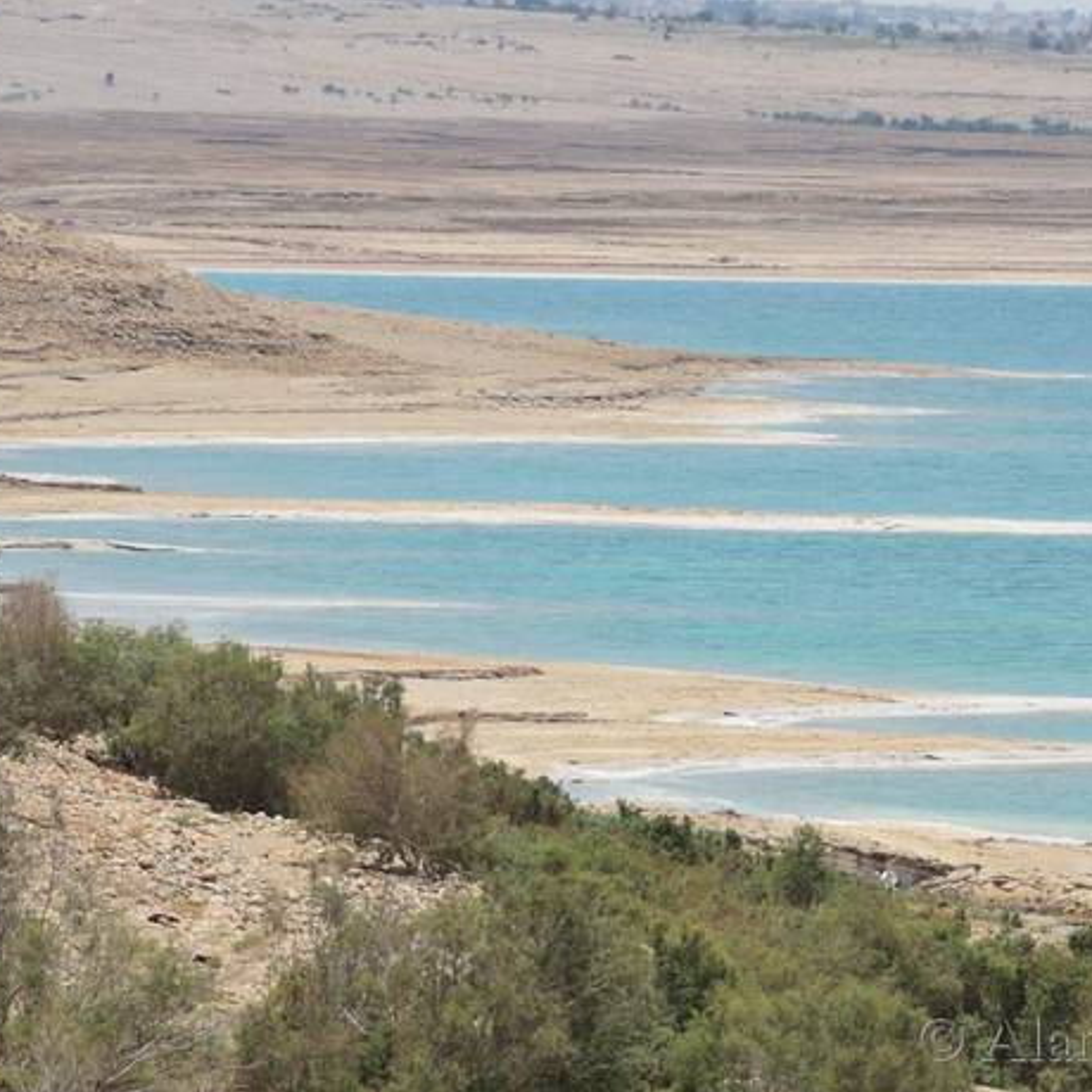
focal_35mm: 387
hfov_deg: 4.5
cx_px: 643
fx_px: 13812
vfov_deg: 4.5
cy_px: 547
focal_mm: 200
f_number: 10
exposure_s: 1/250
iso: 125
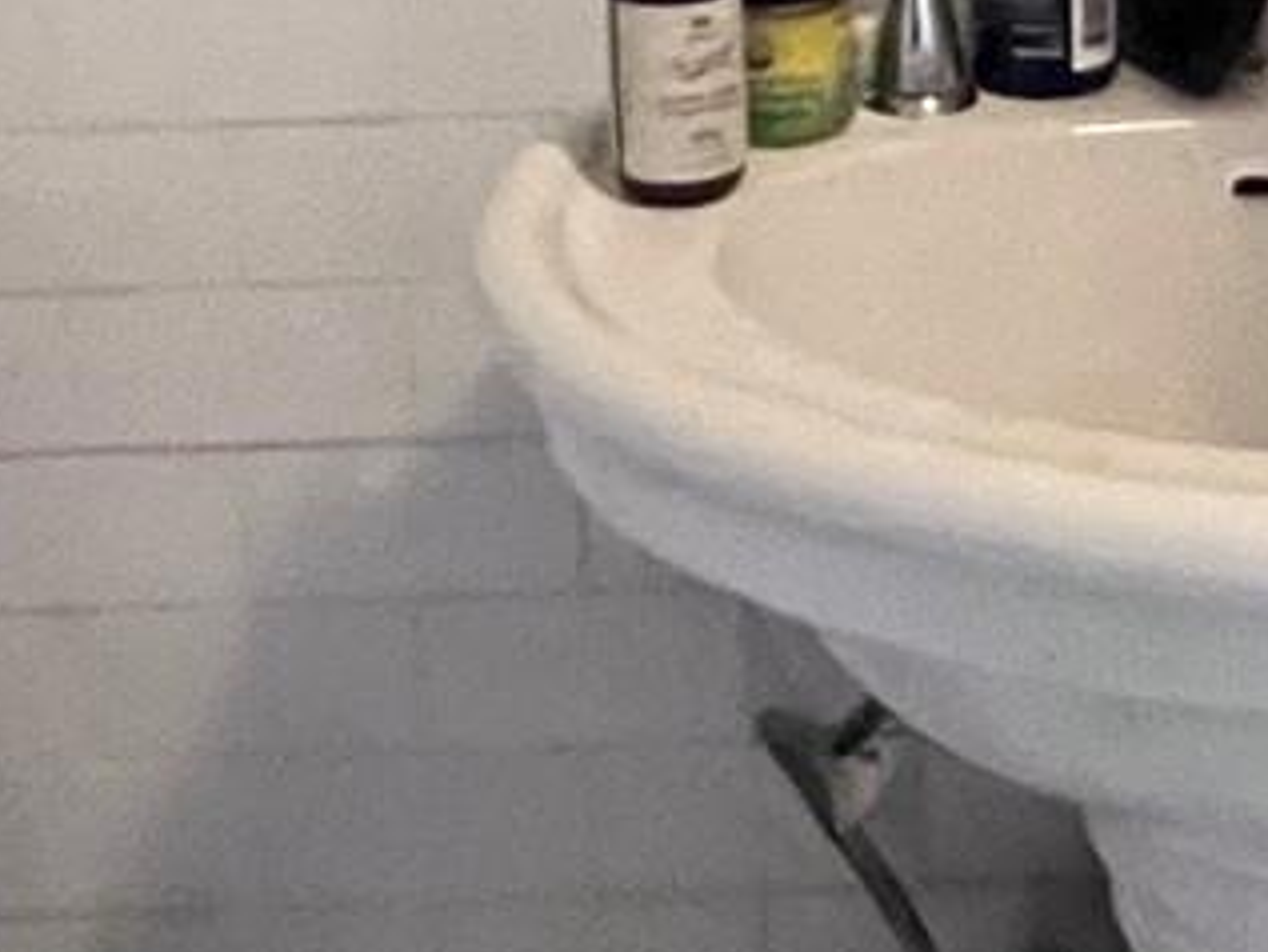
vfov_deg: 16.1
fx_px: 3078
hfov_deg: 23.3
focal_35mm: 84
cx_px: 672
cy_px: -460
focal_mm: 1.57
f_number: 1.8
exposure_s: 1/40
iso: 1000
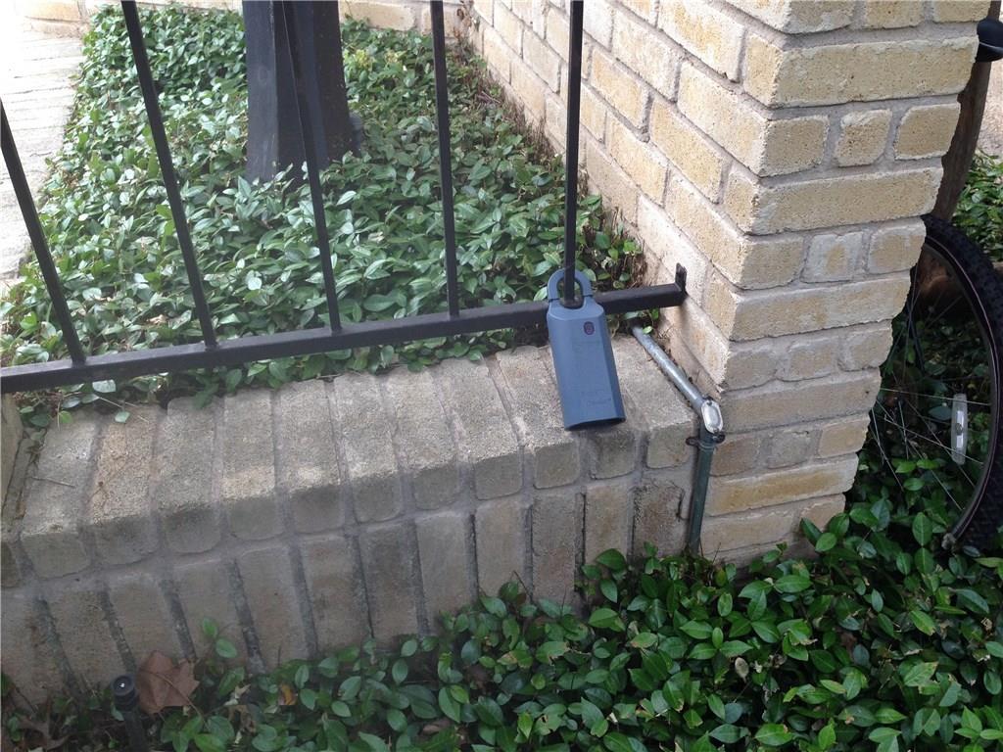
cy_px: 376
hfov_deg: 55.4
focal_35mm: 33
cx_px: 502
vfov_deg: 42.9
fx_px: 956
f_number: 2.4
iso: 80
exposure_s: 1/120
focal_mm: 4.12
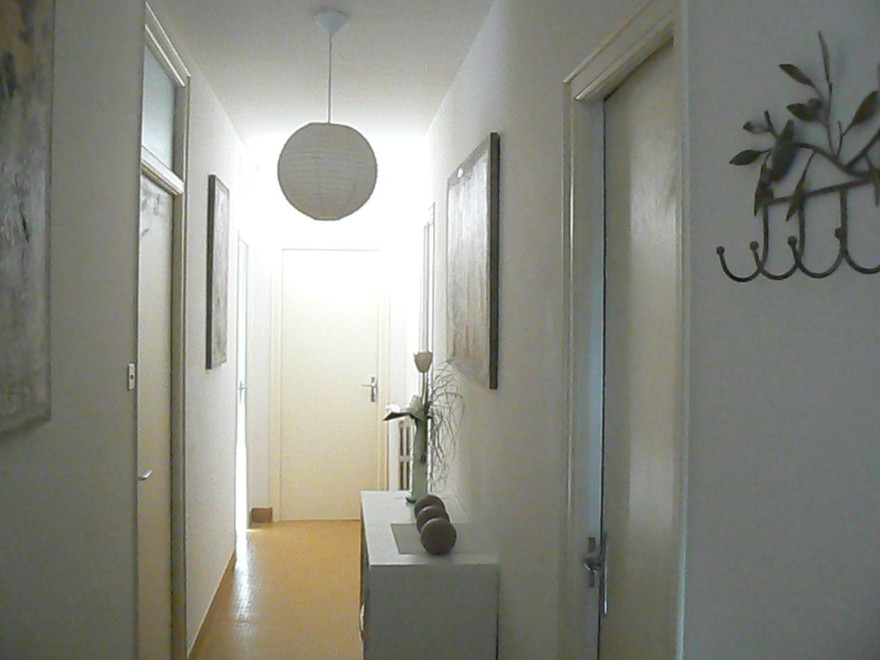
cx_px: 440
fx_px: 915
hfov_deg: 51.4
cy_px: 330
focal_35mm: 36
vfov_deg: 39.7
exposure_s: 1/15
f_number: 2.8
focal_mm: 6
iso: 1600
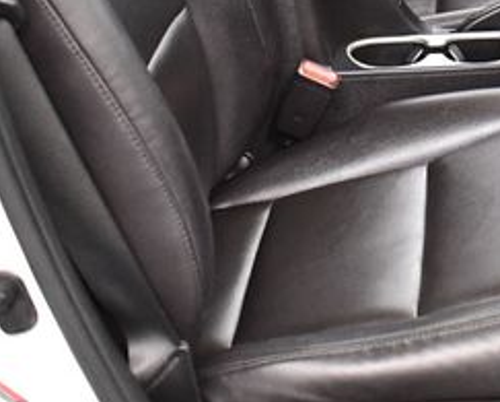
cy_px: -29
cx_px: 492
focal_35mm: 89
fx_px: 1319
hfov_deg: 20.8
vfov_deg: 16.8
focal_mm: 18
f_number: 3.5
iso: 3200
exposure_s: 1/80
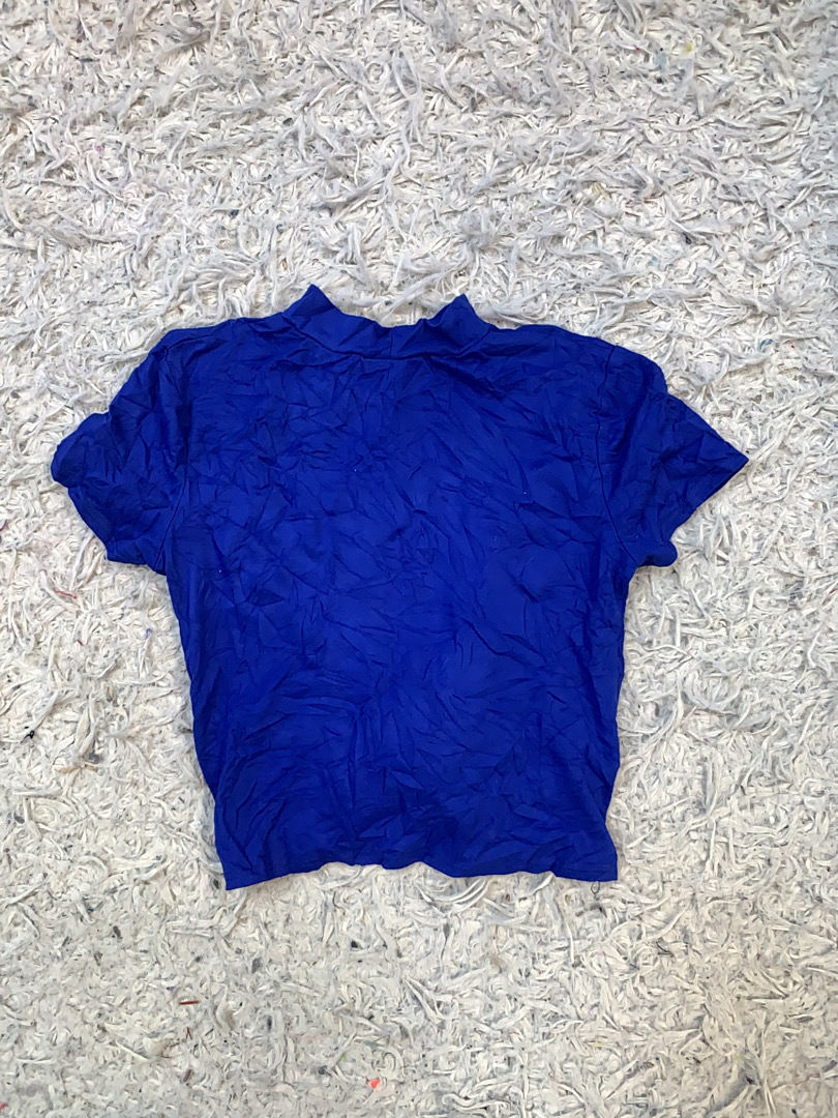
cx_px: 419
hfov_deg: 53.1
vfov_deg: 67.3
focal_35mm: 26
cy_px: 559
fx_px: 839
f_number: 1.8
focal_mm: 4.25
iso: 80
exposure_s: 1/100
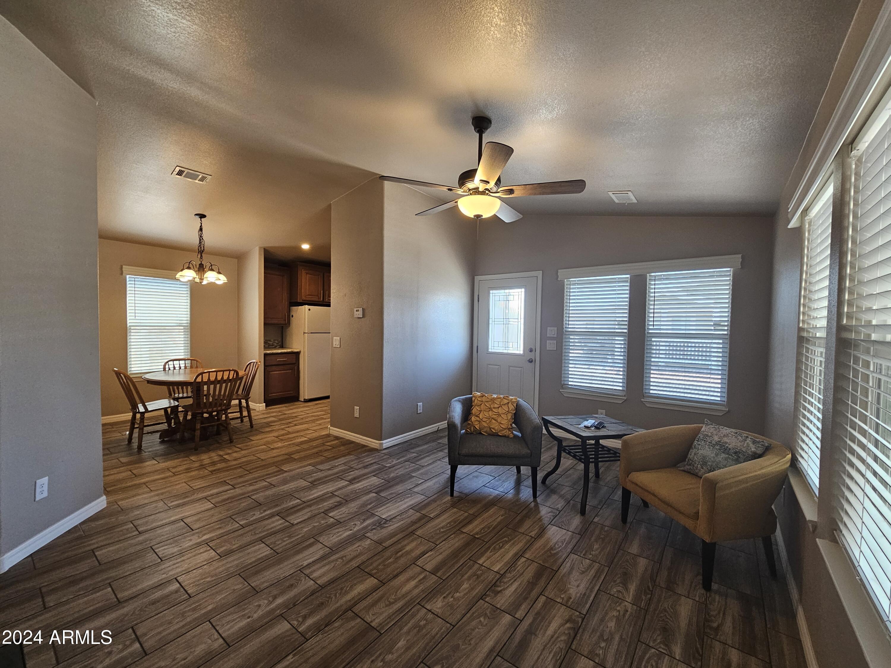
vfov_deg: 89.9
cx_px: 446
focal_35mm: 13
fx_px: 335
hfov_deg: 106.2
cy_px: 334
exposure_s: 1/60
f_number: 2.2
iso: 200
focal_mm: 2.2
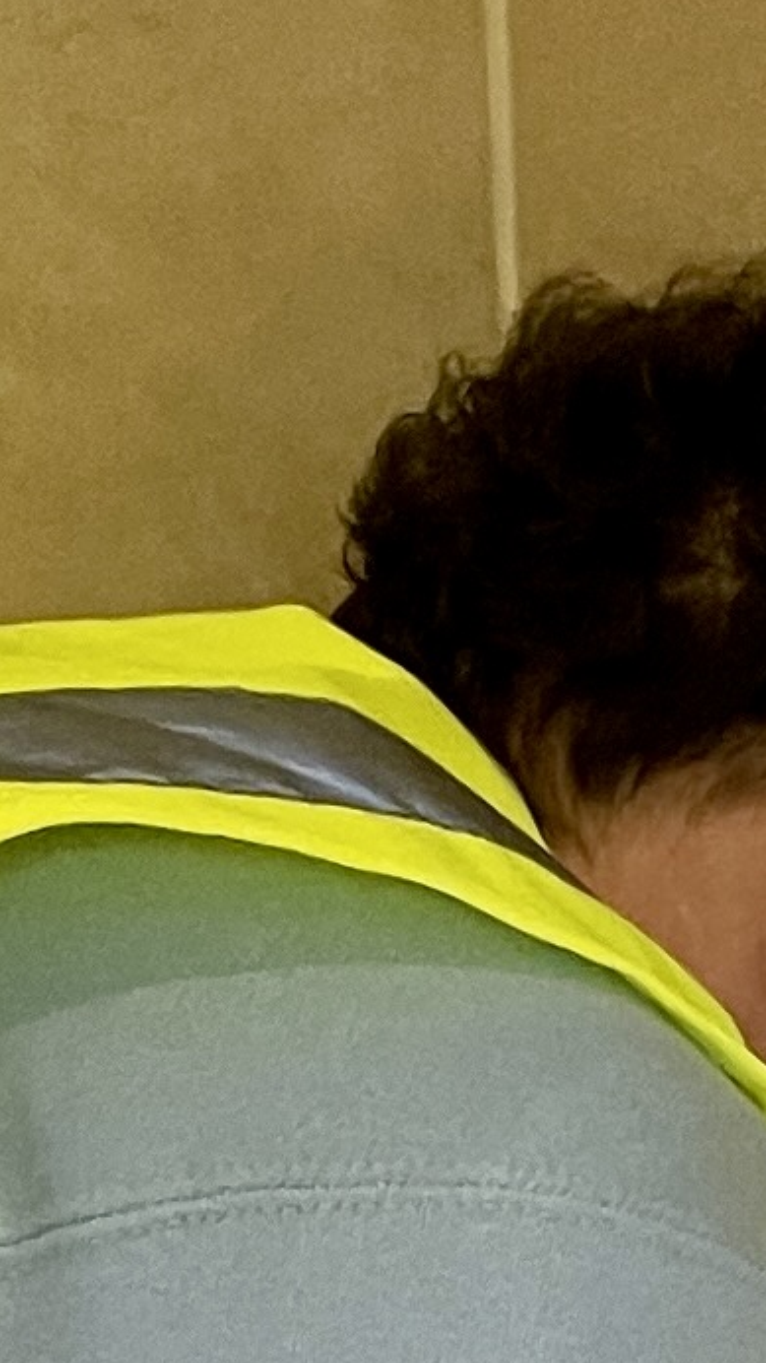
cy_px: 1895
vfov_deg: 12.5
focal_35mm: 165
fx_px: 5961
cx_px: 975
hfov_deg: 7.3
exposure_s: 1/50
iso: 320
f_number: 1.6
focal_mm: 4.2
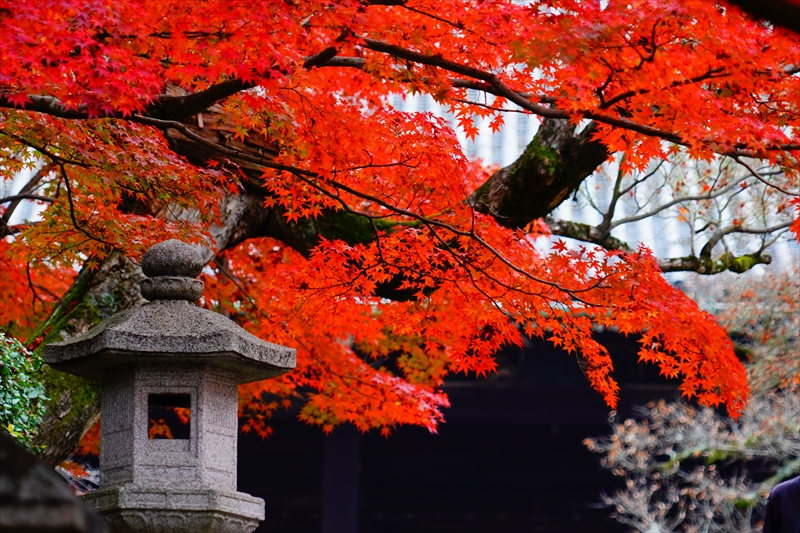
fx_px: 6132
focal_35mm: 276
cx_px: 400
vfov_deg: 5.0
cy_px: 266
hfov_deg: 7.5
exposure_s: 1/350
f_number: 5.6
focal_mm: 184
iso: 400
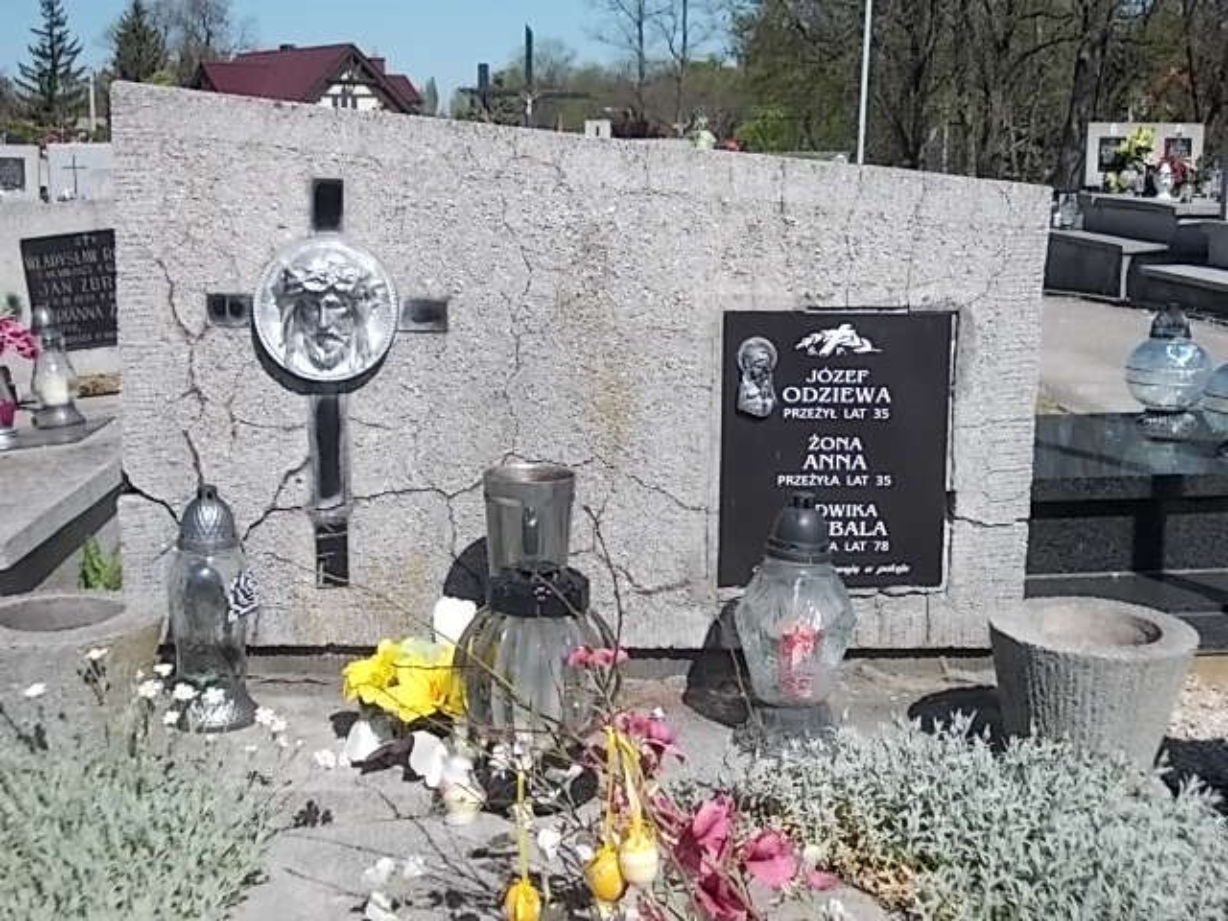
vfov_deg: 33.6
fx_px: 1525
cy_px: 460
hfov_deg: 43.9
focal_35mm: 43
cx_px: 614
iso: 80
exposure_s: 1/250
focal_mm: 6.1
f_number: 6.5
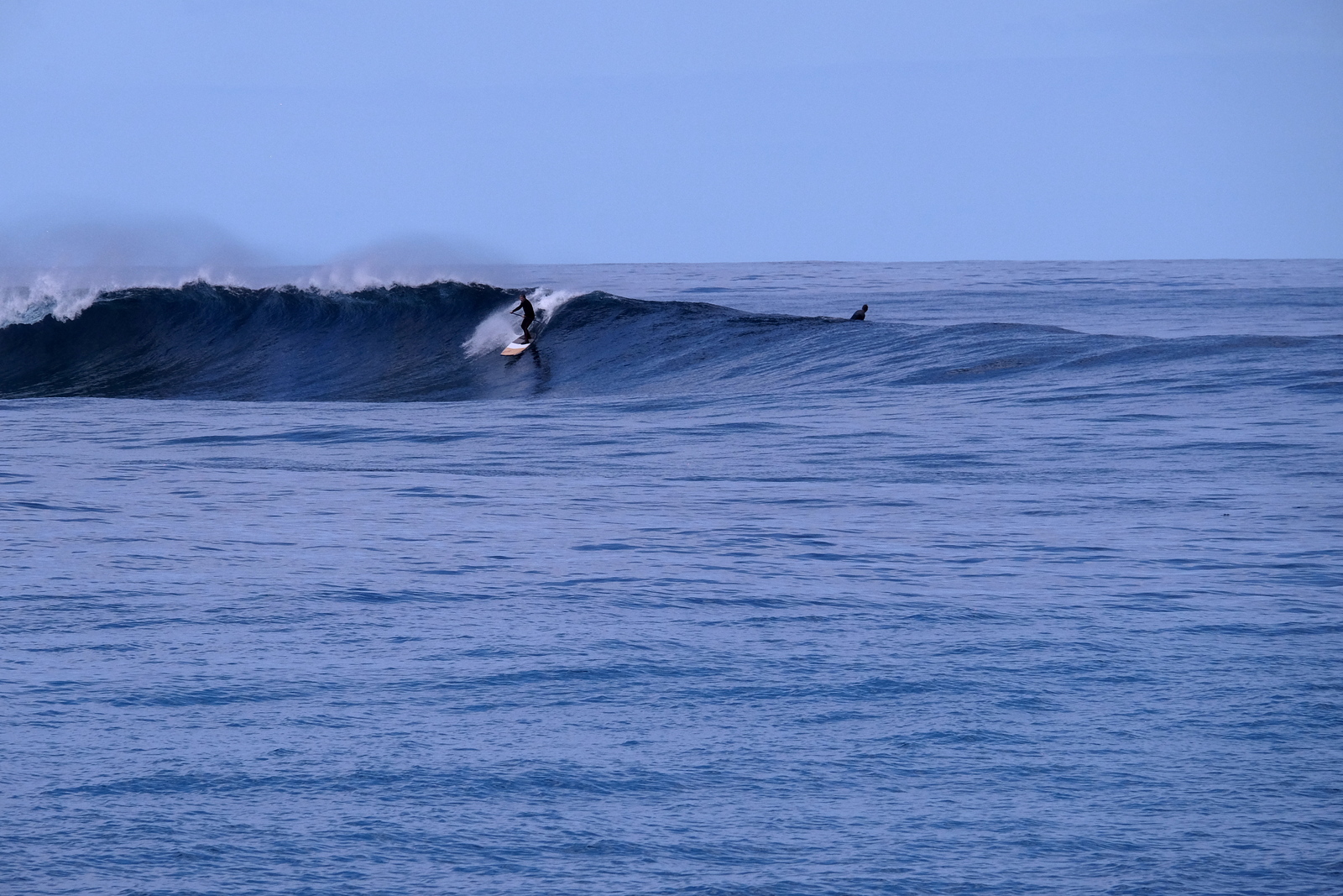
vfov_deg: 4.0
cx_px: 672
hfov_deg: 6.0
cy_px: 448
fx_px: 12871
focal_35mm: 345
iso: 800
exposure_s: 1/2000
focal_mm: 230
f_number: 11
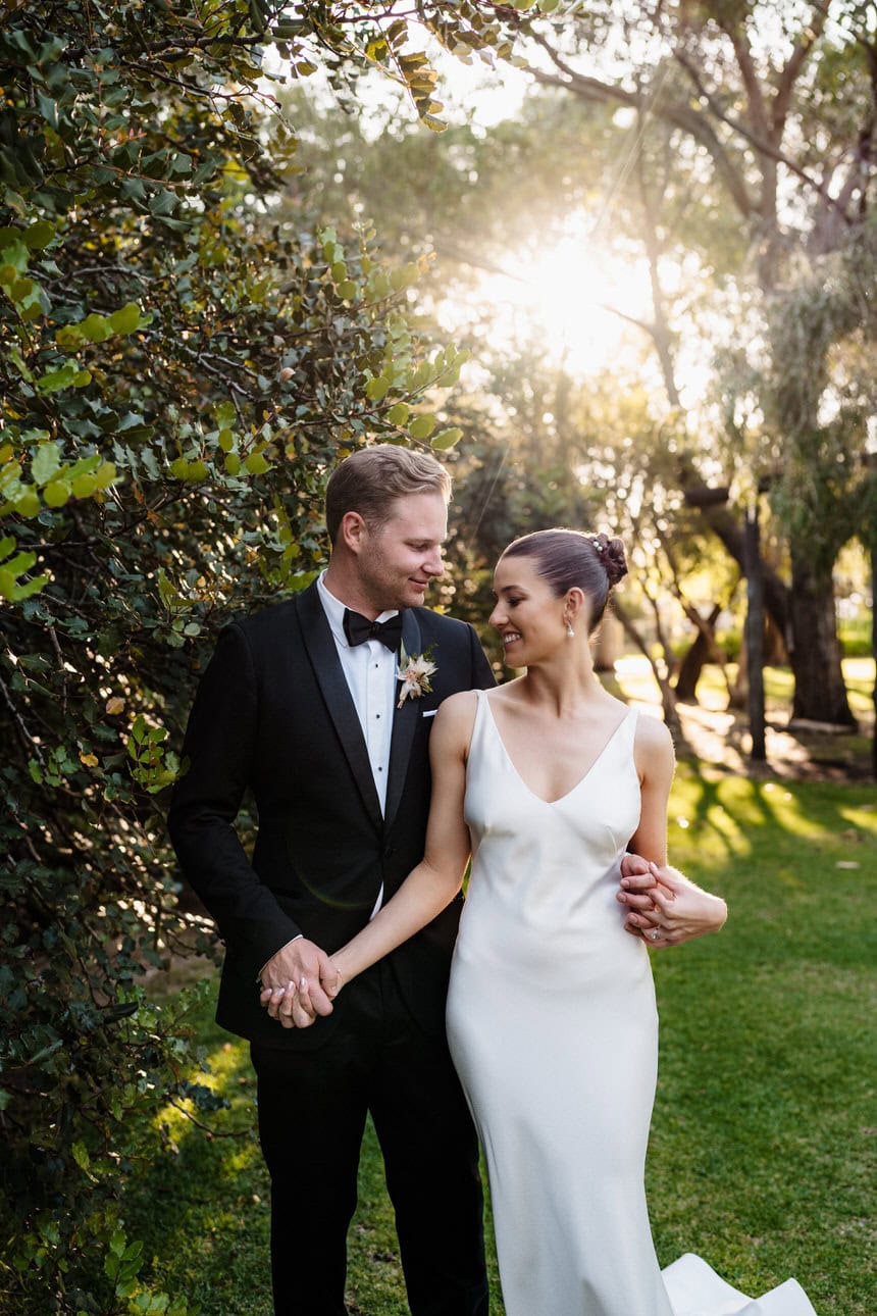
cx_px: 438
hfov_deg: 37.9
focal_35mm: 35
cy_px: 658
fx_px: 1279
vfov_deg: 54.4
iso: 320
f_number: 2.2
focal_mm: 35
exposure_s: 1/500
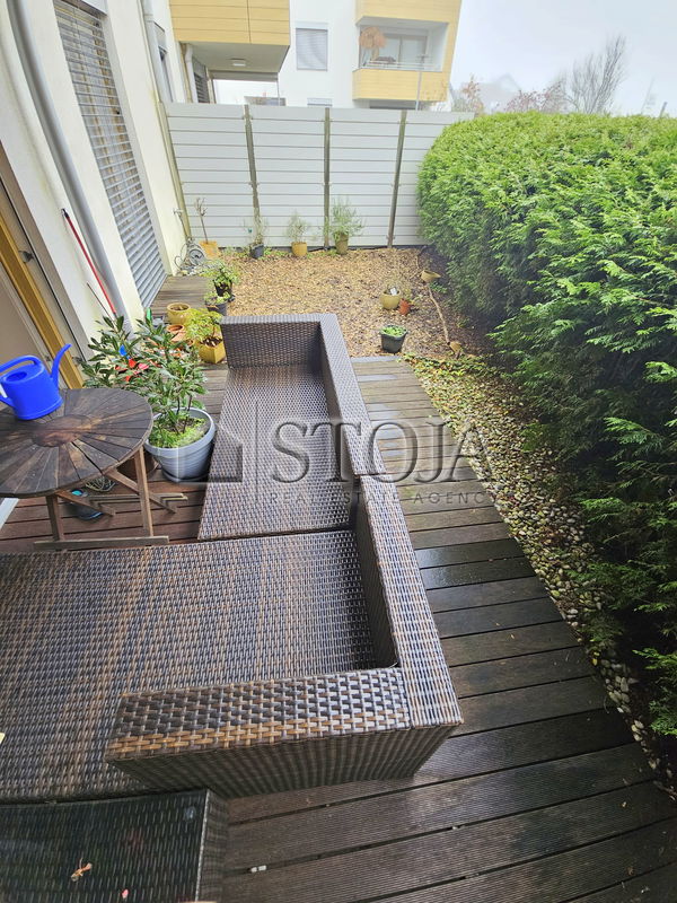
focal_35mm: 13
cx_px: 338
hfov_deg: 89.9
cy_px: 452
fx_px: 339
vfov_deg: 106.2
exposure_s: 1/190
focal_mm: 2.2
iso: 160
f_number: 2.2
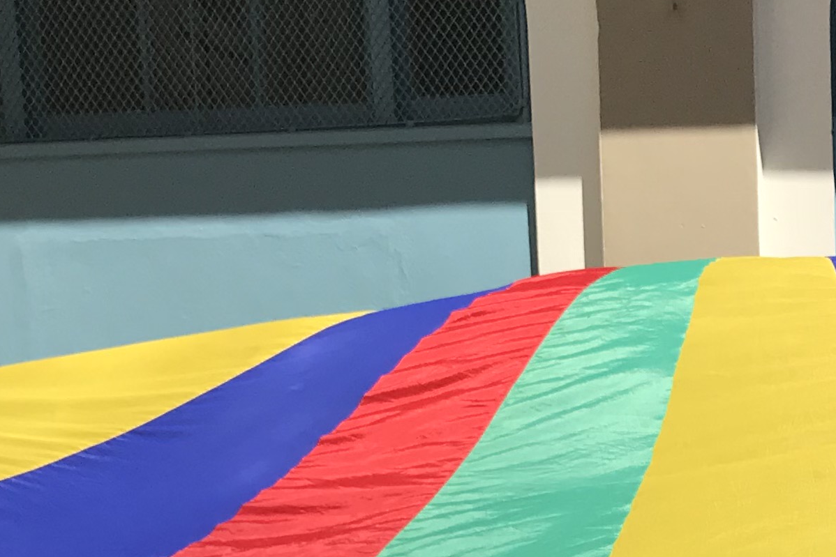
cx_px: 796
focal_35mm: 98
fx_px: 2276
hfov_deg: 20.3
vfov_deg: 13.2
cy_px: 820
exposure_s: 1/2994
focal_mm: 3.99
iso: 20
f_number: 1.8
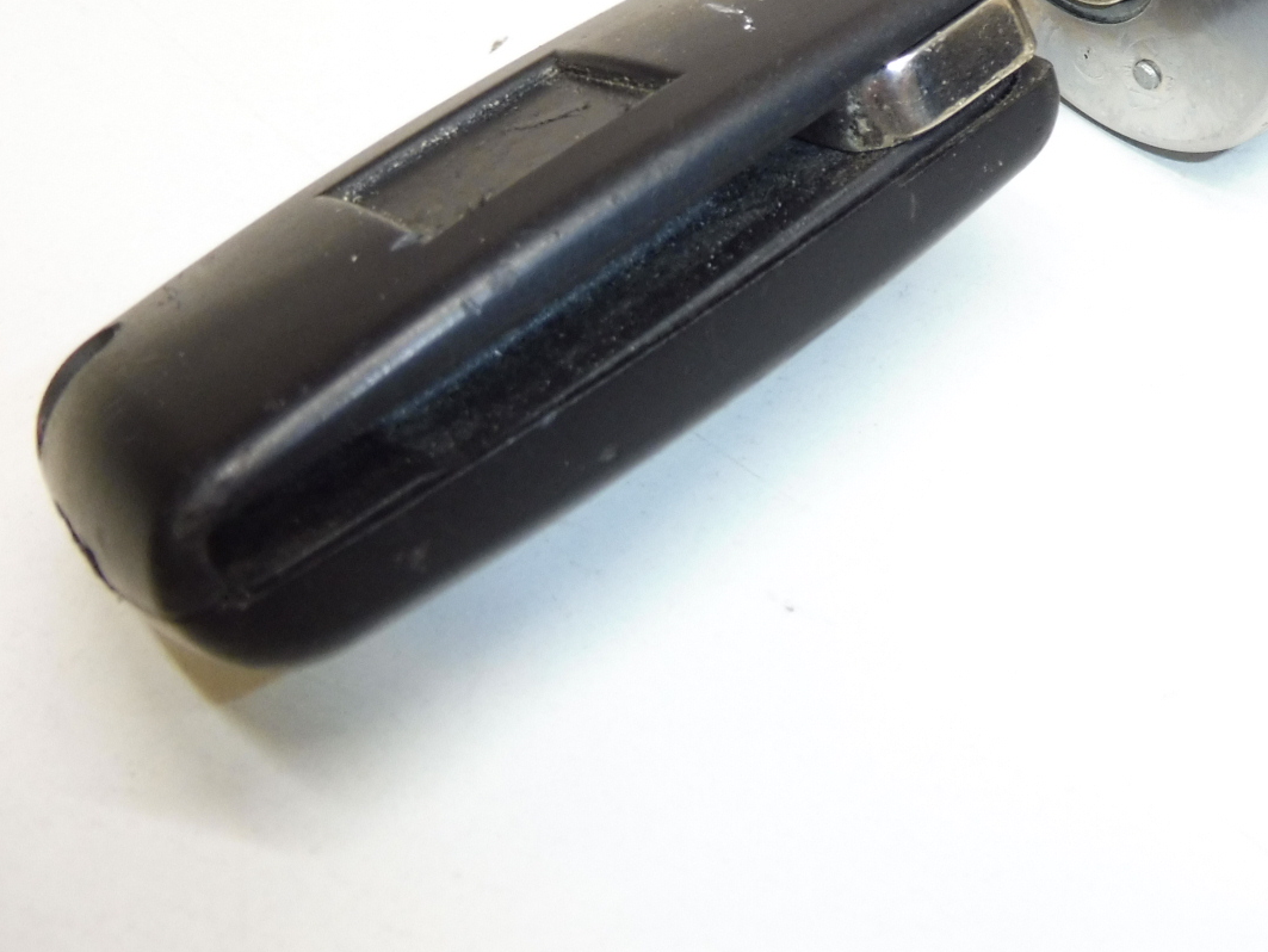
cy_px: 50
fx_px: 1905
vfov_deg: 26.8
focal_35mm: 52
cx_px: 1084
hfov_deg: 35.1
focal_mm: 4.8
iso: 200
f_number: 3.5
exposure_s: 1/80
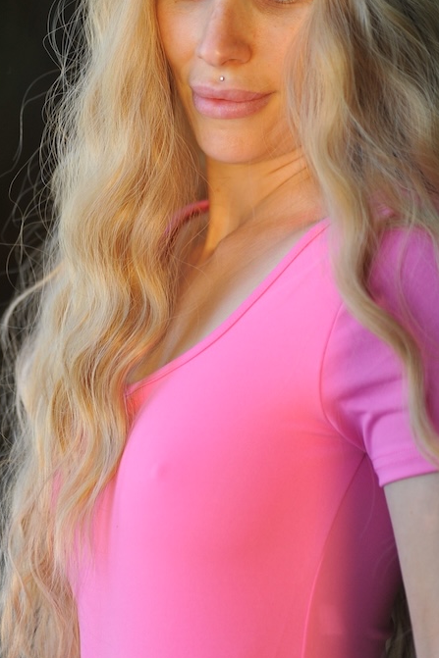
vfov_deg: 6.9
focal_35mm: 298
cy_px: 204
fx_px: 5453
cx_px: 265
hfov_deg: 4.6
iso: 800
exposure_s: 1/640
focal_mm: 200
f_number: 2.8
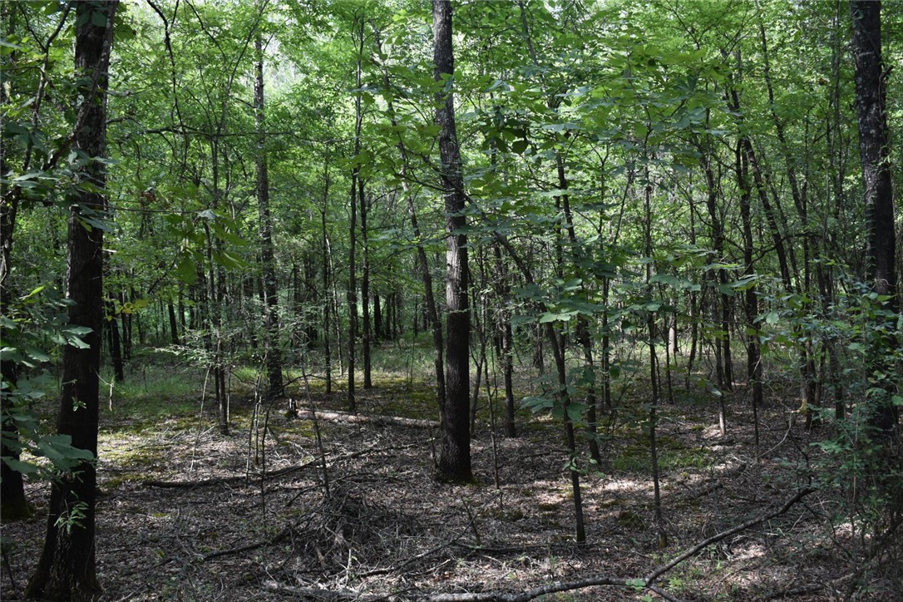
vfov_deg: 35.5
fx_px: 941
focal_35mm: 38
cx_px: 452
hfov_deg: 51.3
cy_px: 301
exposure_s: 1/250
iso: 400
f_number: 5
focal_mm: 25
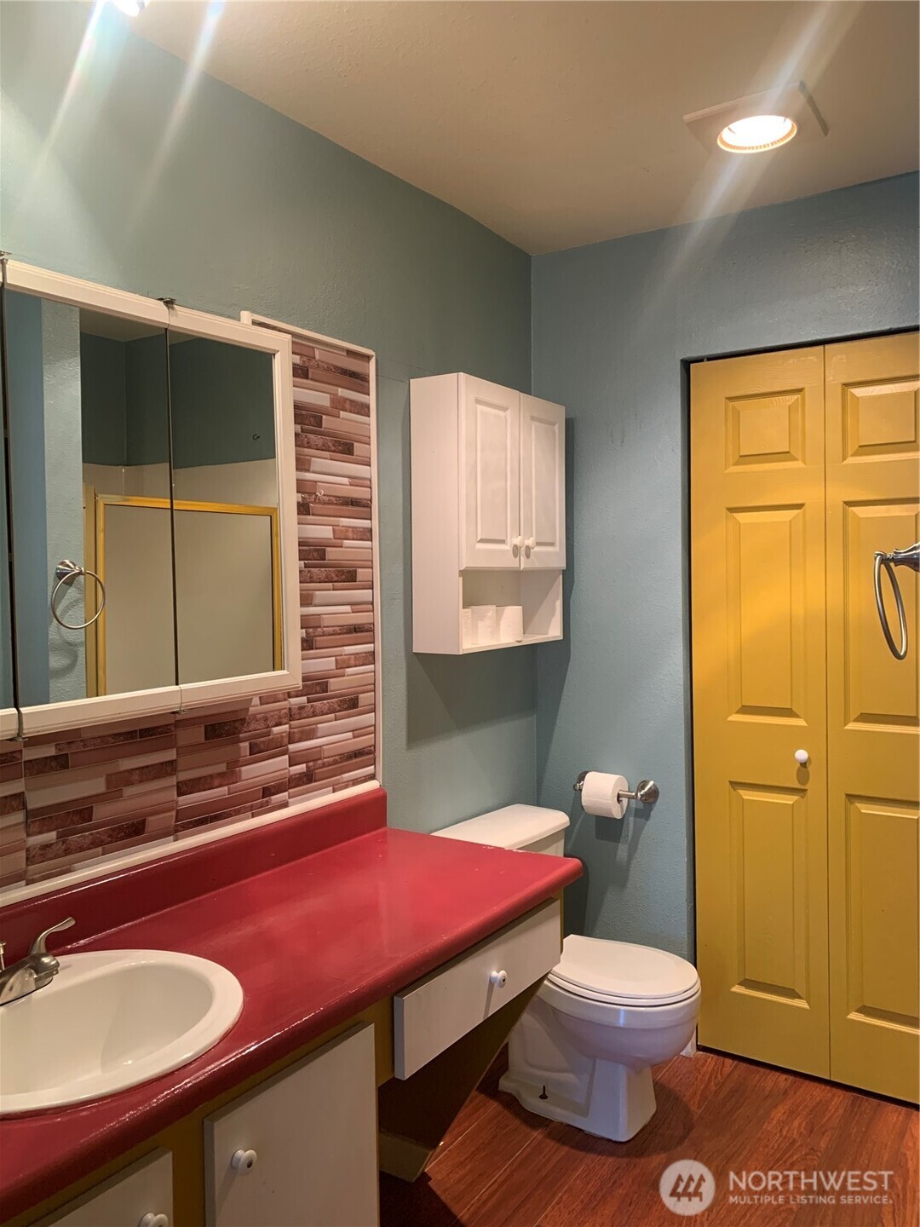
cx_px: 460
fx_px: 921
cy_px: 614
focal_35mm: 26
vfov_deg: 67.3
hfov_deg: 53.1
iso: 200
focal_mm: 4.25
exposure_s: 1/60
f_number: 1.8
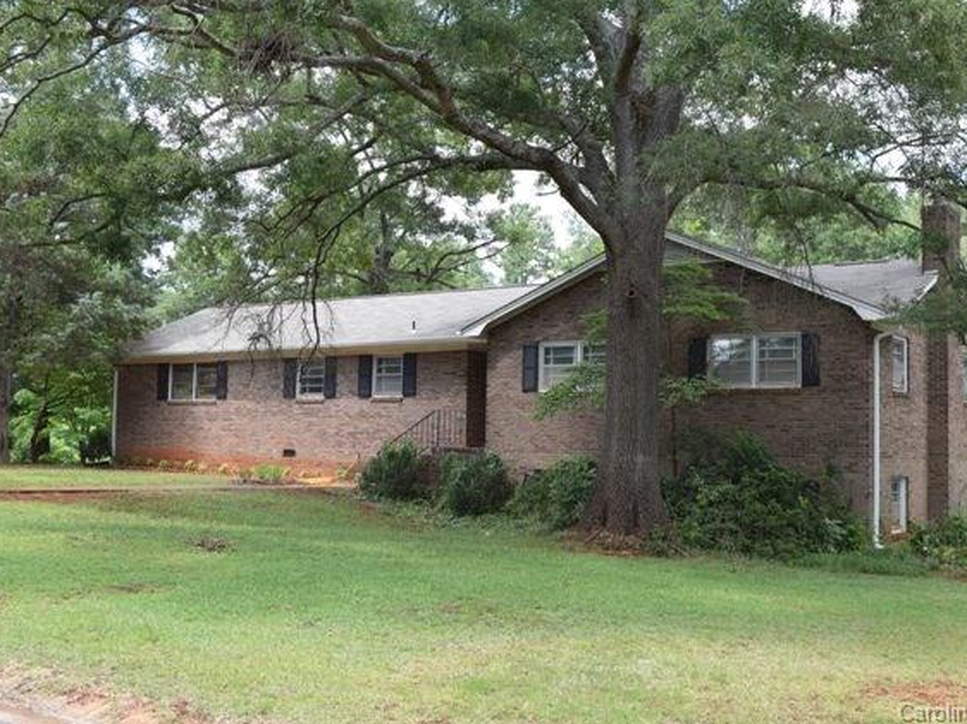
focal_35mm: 46
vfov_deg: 31.5
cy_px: 360
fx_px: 1284
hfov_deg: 41.2
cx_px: 544
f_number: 8
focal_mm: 28
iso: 400
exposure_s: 1/250
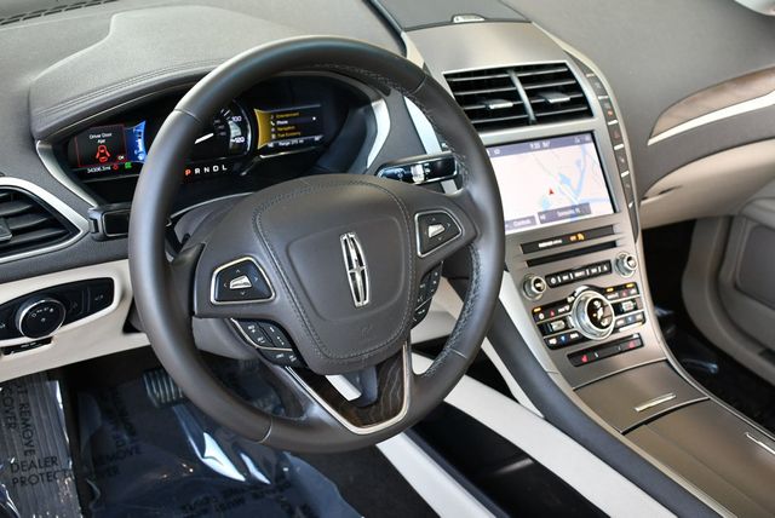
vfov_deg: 28.1
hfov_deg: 41.1
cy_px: 259
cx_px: 388
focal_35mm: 48
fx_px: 1034
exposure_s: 1/200
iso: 800
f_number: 3.8
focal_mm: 24
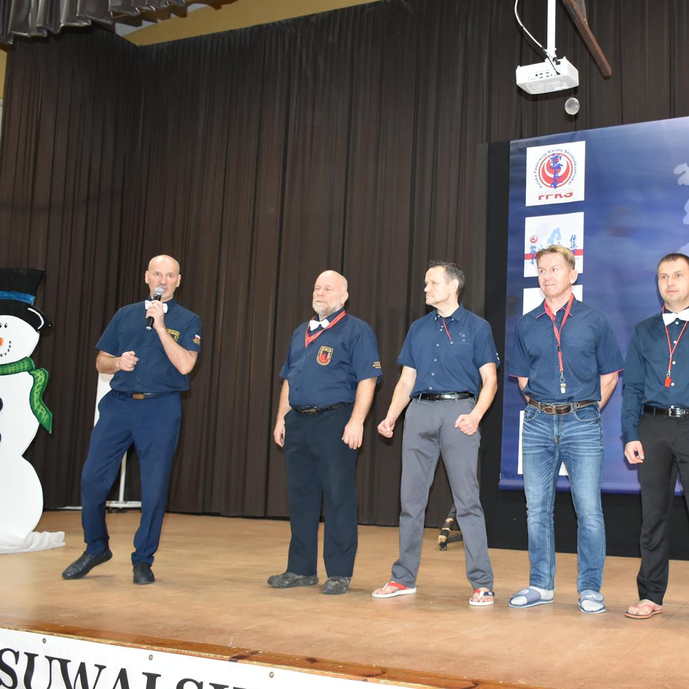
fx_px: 856
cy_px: 362
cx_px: 486
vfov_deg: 43.8
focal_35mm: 38
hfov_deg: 42.9
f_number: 3.5
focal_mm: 18
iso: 1250
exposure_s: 1/60
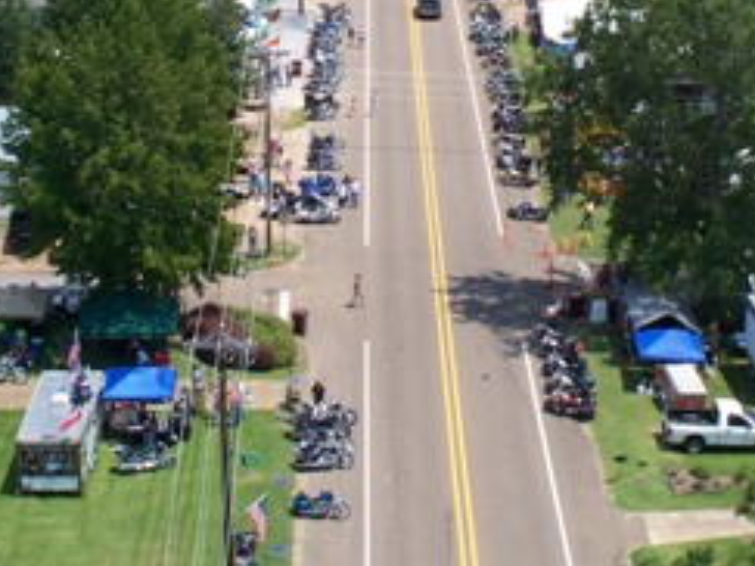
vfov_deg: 15.3
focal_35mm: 95
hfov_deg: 20.6
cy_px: 22
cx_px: 429
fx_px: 2071
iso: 64
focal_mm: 7.54
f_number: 5
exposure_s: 1/320
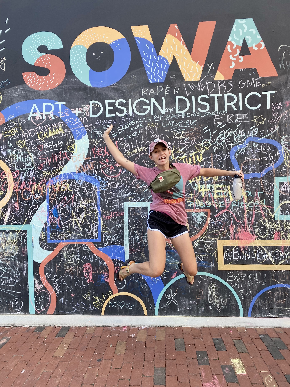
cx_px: 145
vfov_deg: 67.3
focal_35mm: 26
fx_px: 290
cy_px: 194
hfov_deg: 53.1
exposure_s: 1/249
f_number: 1.8
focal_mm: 4.25
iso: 32
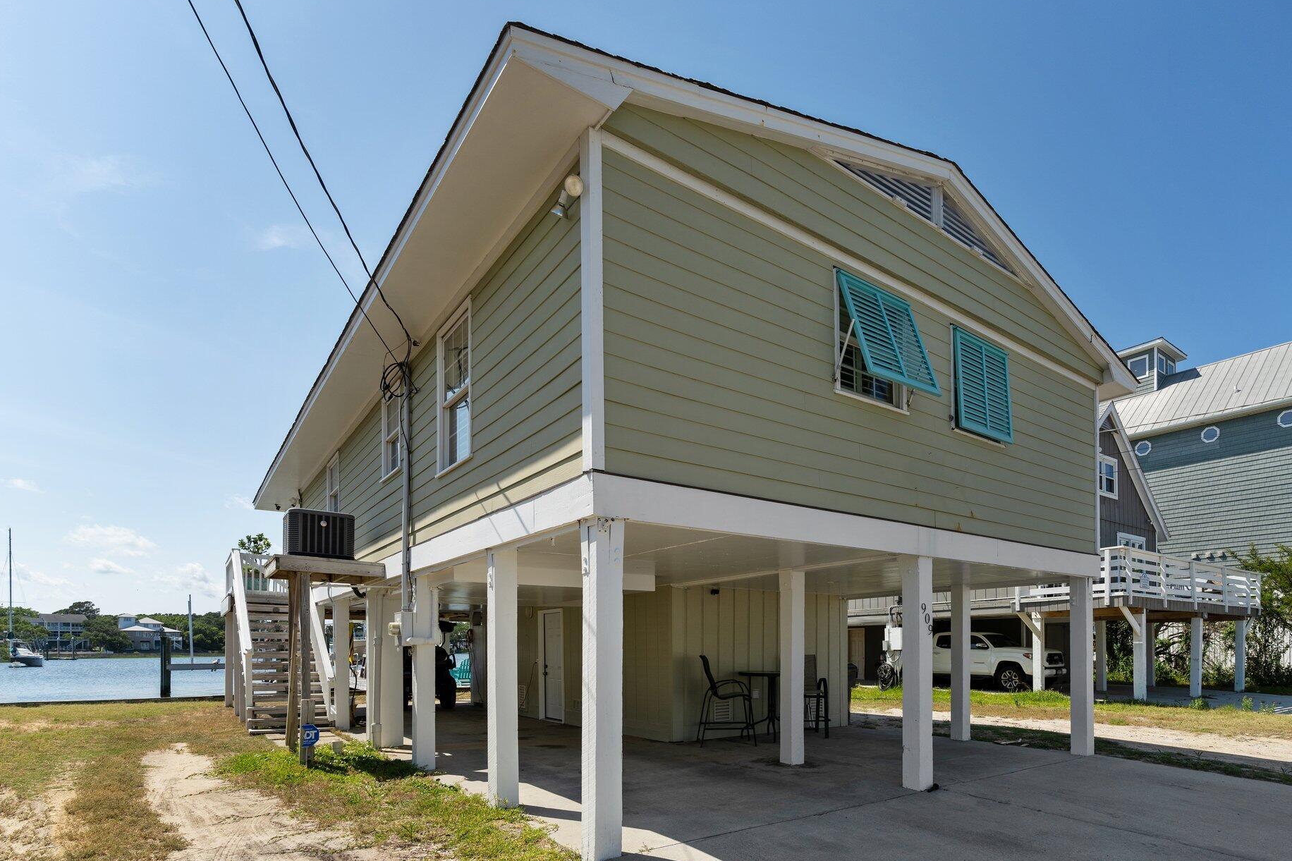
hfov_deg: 86.6
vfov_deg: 64.5
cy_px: 460
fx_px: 682
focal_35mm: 19
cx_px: 717
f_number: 5.6
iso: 160
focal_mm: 17
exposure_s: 1/1000
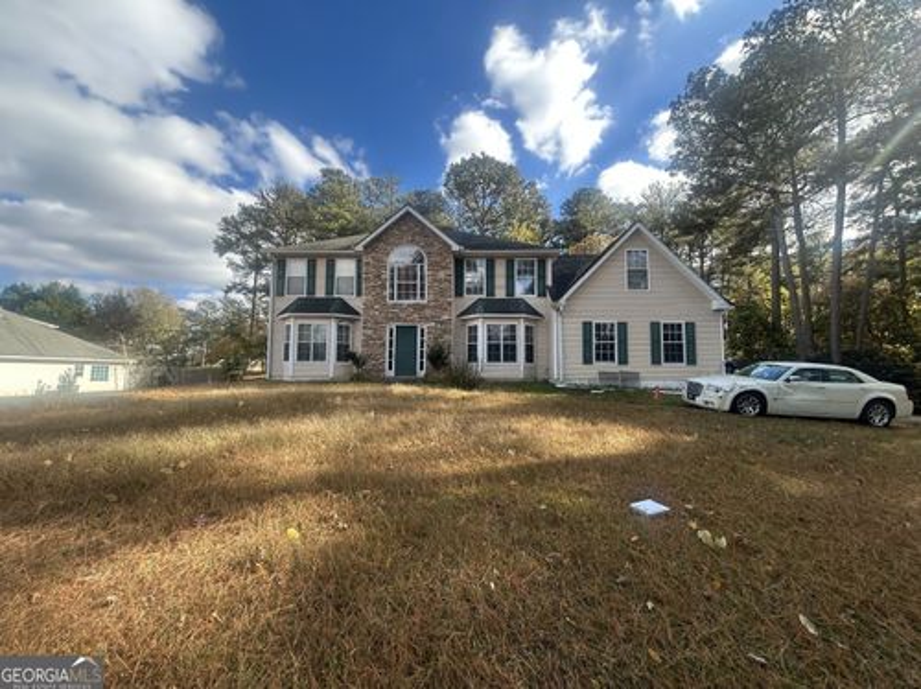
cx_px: 460
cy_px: 344
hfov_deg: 102.1
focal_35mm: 14
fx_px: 372
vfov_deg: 85.6
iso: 32
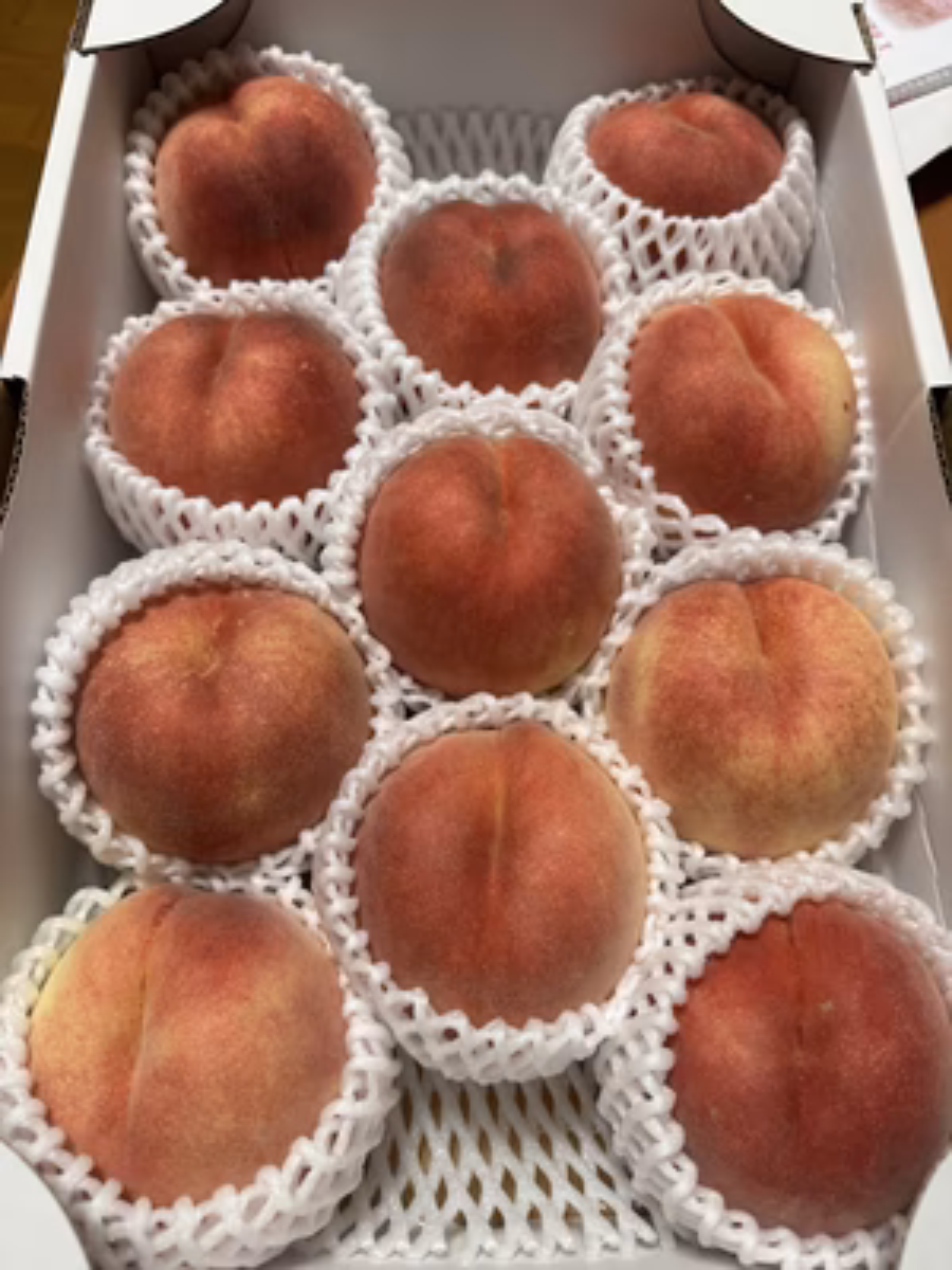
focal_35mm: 24
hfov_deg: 56.8
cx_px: 476
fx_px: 880
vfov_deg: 71.6
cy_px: 635
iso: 125
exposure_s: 1/50
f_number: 1.78
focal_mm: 6.76
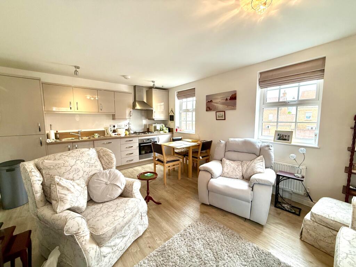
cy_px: 134
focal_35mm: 14
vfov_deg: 85.7
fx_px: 144
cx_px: 178
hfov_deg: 102.1
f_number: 2.2
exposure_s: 1/100
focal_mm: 2.22
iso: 250
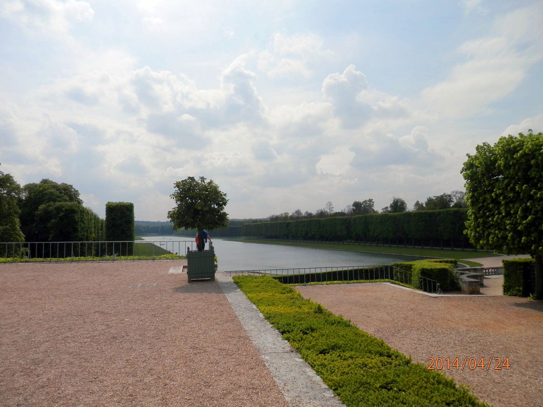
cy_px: 204
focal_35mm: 25
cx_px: 272
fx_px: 392
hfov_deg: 69.4
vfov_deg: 54.9
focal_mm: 4.5
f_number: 8.7
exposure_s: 1/320
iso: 80
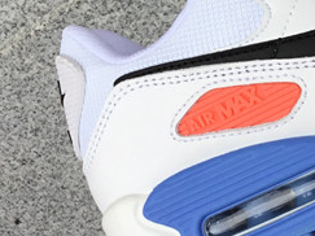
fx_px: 1046
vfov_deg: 12.9
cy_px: 85
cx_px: 373
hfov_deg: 16.5
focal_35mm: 115
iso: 32
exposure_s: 1/100
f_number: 2.4
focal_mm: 3.3
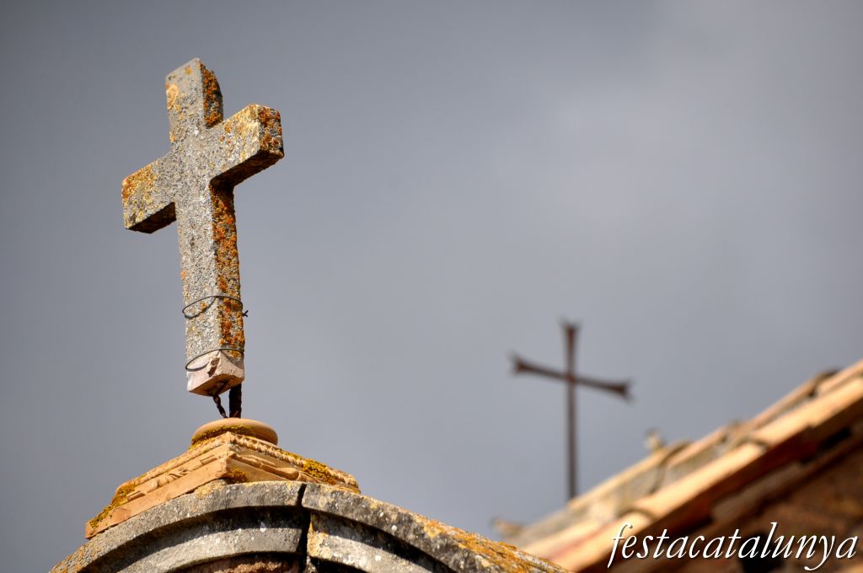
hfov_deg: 4.6
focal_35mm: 450
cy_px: 286
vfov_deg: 3.0
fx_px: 10774
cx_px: 432
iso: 200
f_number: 6.3
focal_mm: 300
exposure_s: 1/1000
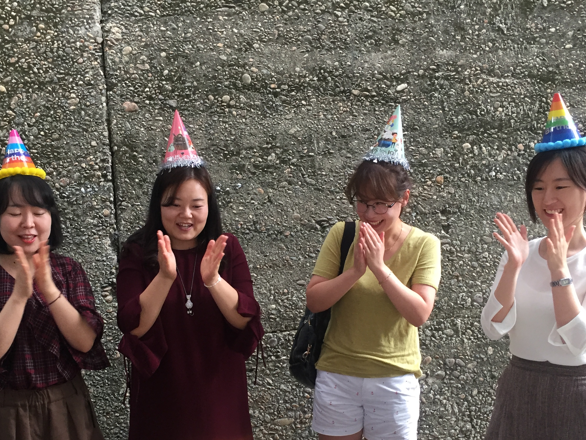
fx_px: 711
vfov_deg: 34.0
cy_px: 301
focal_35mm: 42
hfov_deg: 44.7
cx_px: 257
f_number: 2.2
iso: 50
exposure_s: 1/30
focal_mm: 4.15
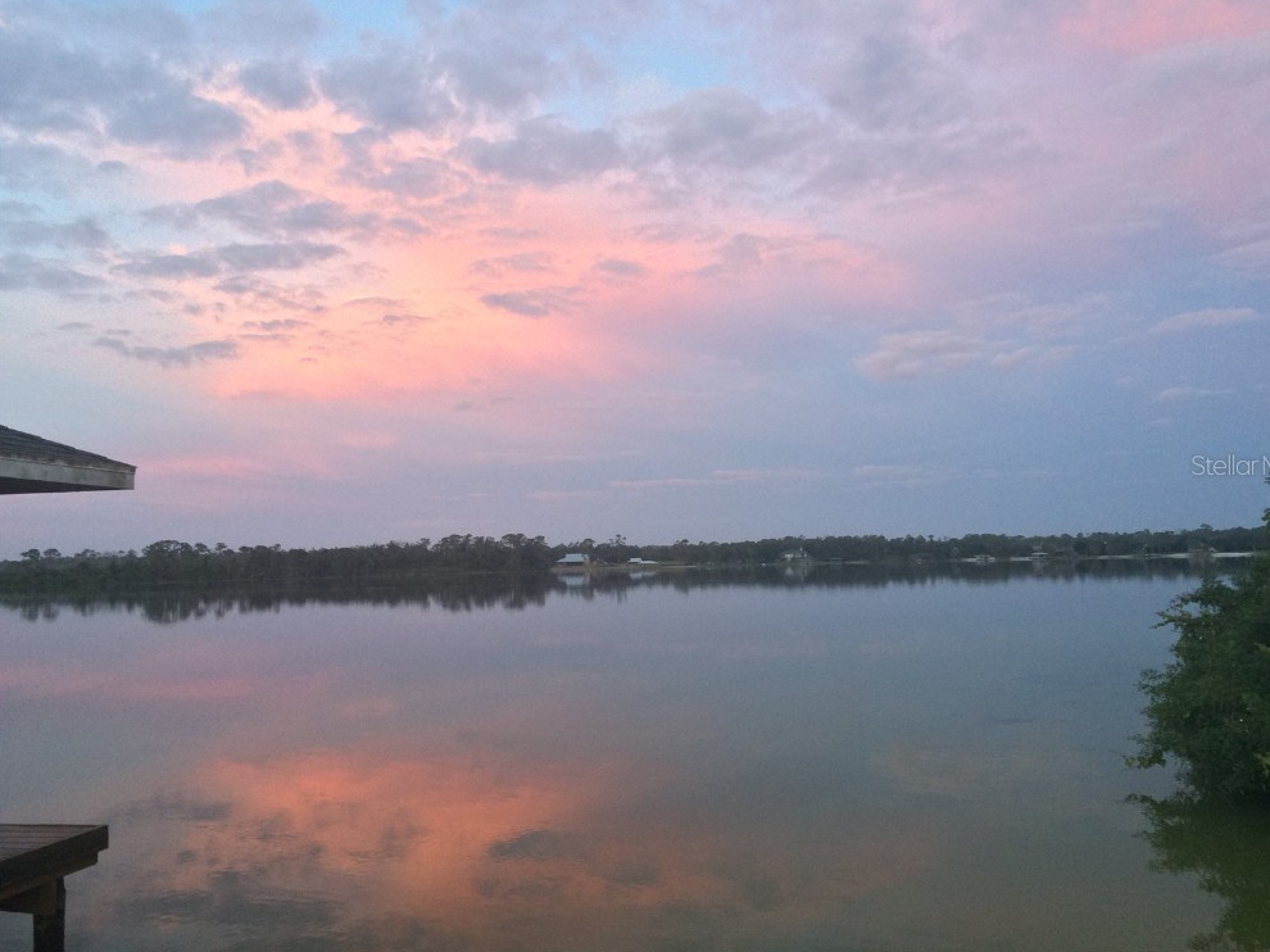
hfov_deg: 60.0
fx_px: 1100
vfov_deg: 46.8
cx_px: 656
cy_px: 464
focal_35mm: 30
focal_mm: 4.15
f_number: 2.2
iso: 100
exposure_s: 1/30
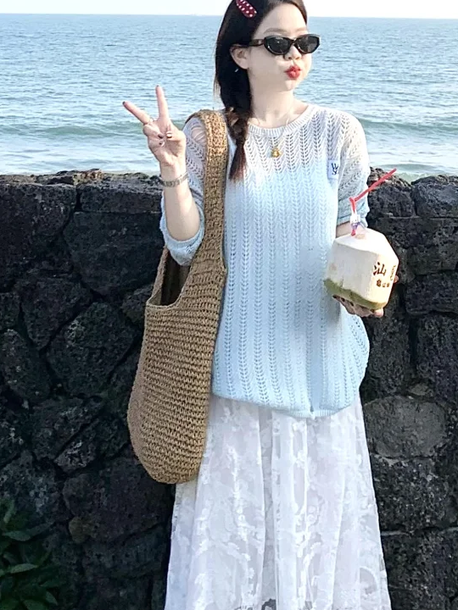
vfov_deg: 36.6
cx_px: 266
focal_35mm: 52
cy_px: 223
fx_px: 917
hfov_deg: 28.0
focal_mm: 4.25
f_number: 1.8
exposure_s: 1/1689
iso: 25
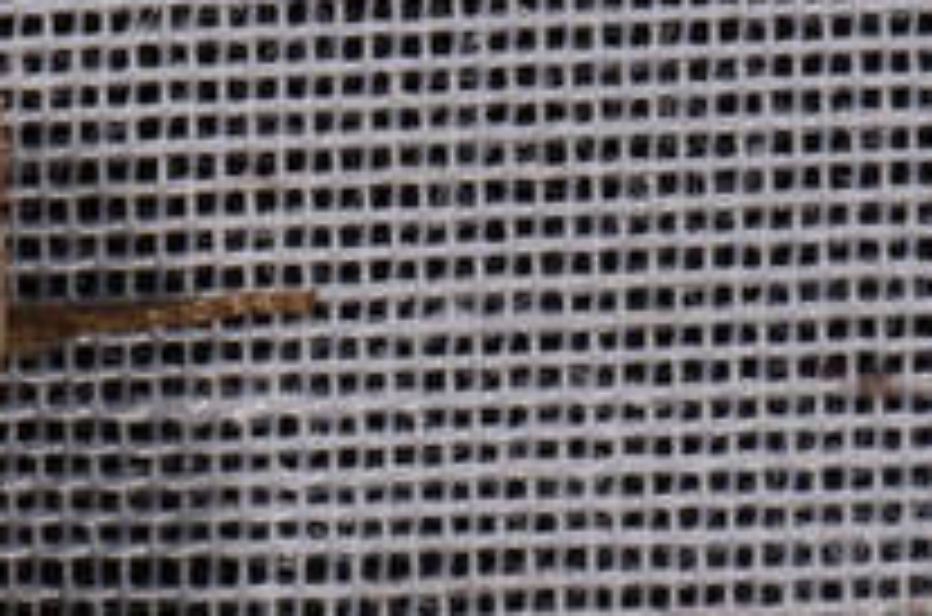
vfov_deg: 2.8
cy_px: 724
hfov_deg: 4.2
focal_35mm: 489
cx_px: -680
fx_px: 12628
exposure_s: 1/60
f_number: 25
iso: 100
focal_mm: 85
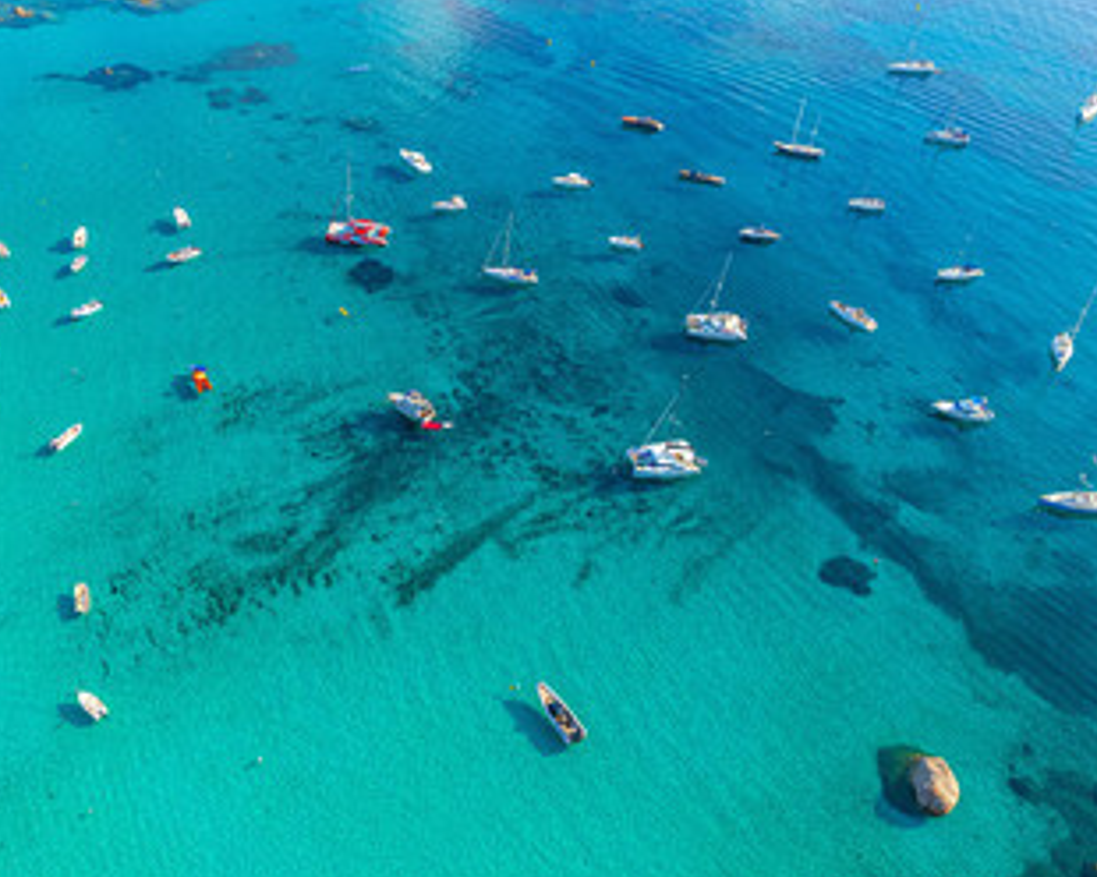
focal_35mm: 28
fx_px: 909
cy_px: 403
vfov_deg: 51.5
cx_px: 432
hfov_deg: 61.6
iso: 100
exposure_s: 1/640
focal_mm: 8.4
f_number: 2.8
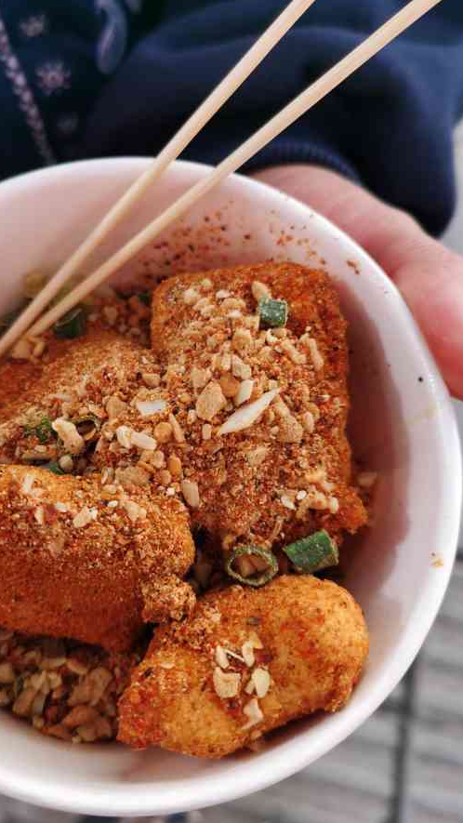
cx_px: 159
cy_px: 412
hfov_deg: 37.4
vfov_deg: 62.6
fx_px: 676
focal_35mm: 31
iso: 125
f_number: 1.8
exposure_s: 1/100
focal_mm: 5.58
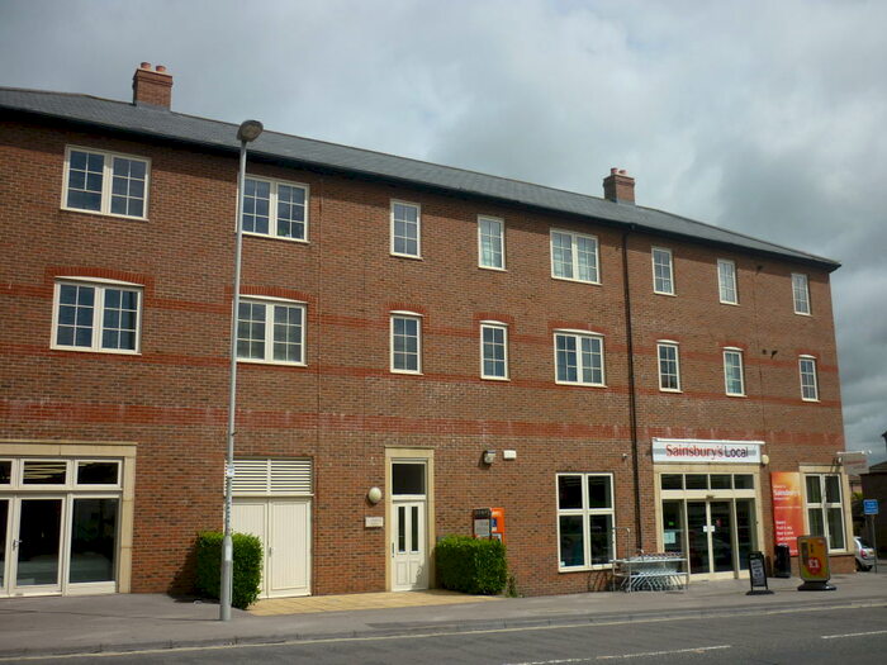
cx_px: 444
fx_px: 846
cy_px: 332
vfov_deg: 42.9
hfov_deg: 55.4
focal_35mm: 33
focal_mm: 5.5
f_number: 8
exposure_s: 1/320
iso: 80
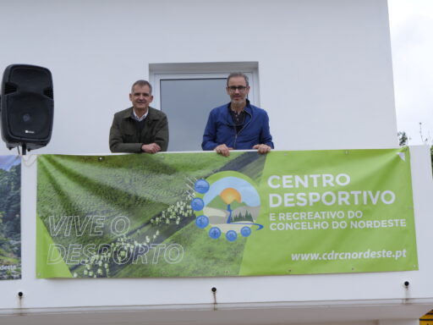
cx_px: 216
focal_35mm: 96
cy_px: 162
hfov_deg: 20.4
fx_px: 1201
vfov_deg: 15.4
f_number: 6.3
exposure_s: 1/500
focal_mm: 48
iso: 400
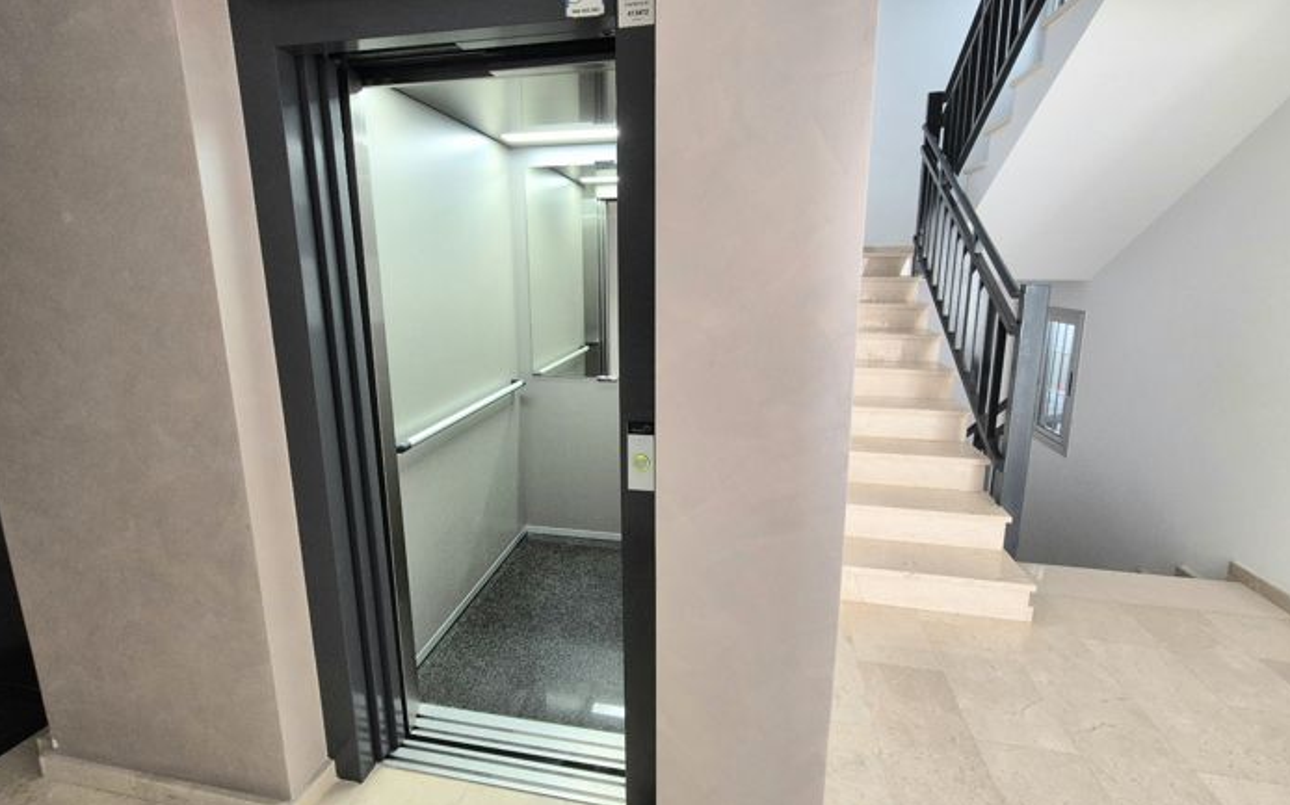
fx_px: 492
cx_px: 648
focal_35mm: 14
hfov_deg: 105.3
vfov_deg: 78.4
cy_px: 368
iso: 200
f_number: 2.2
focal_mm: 2.2
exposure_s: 1/50
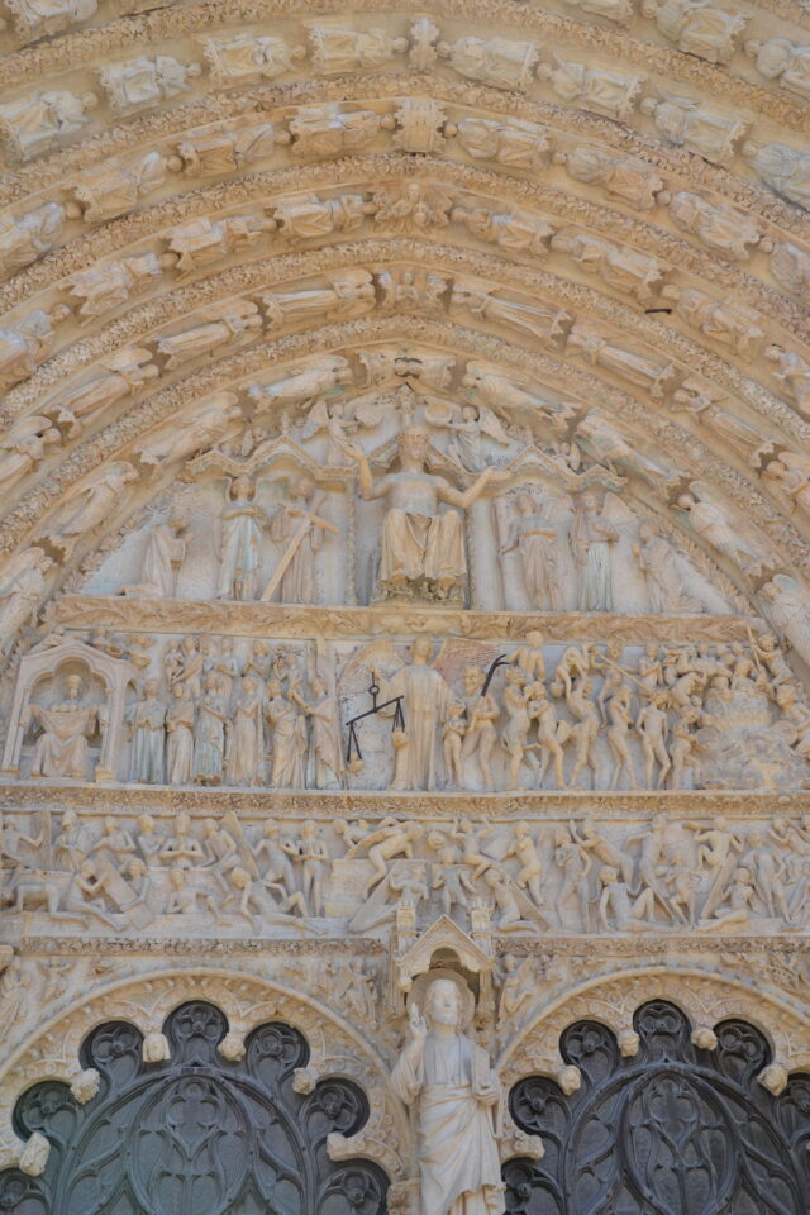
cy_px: 608
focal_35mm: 42
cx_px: 405
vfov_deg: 46.4
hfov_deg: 31.9
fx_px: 1417
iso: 100
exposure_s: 1/125
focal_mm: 28
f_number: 5.6
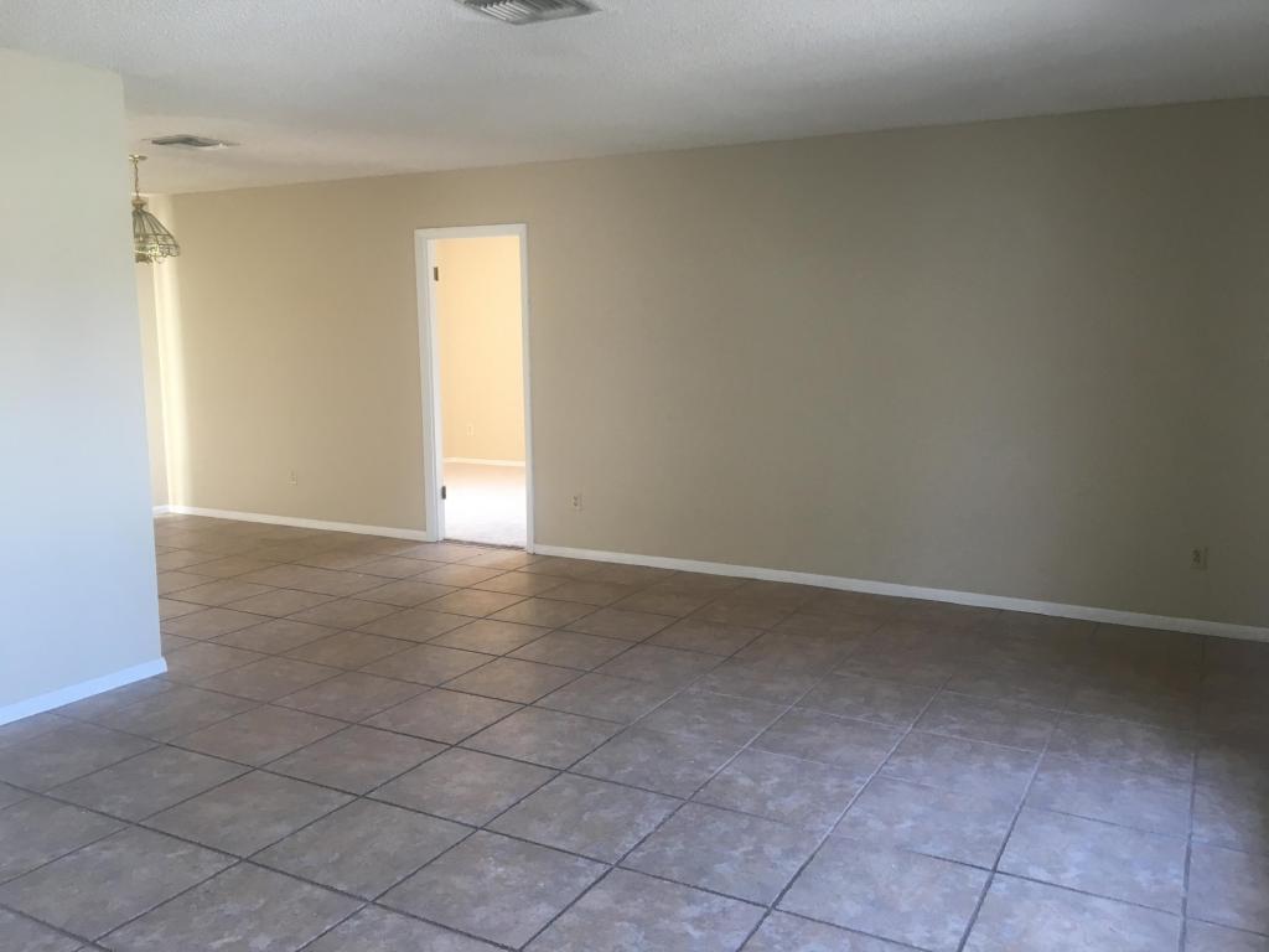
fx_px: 1063
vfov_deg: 48.2
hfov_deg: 61.7
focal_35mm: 29
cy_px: 476
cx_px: 634
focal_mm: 4.15
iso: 32
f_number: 2.2
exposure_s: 1/30
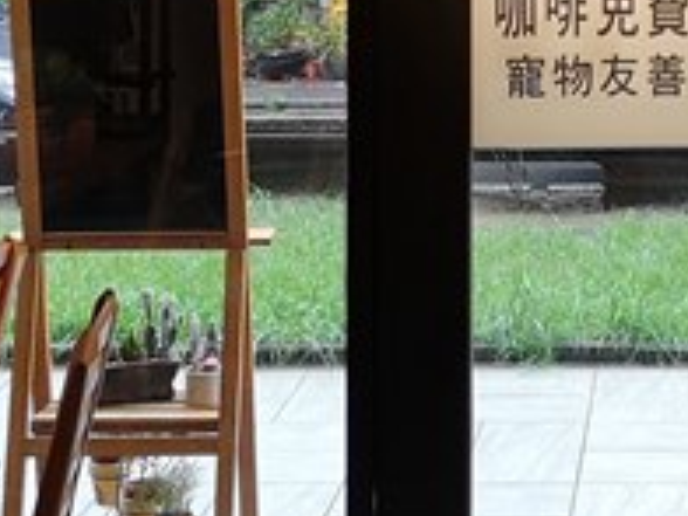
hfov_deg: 17.5
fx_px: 2186
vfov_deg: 13.0
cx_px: 653
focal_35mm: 110
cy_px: -179
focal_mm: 3.95
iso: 125
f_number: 1.8
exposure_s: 1/60
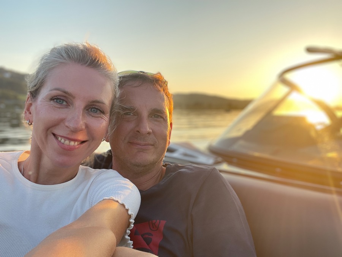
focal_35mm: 30
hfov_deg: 60.0
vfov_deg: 46.8
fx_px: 296
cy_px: 128
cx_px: 171
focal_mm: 2.71
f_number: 2.2
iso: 25
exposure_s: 1/121
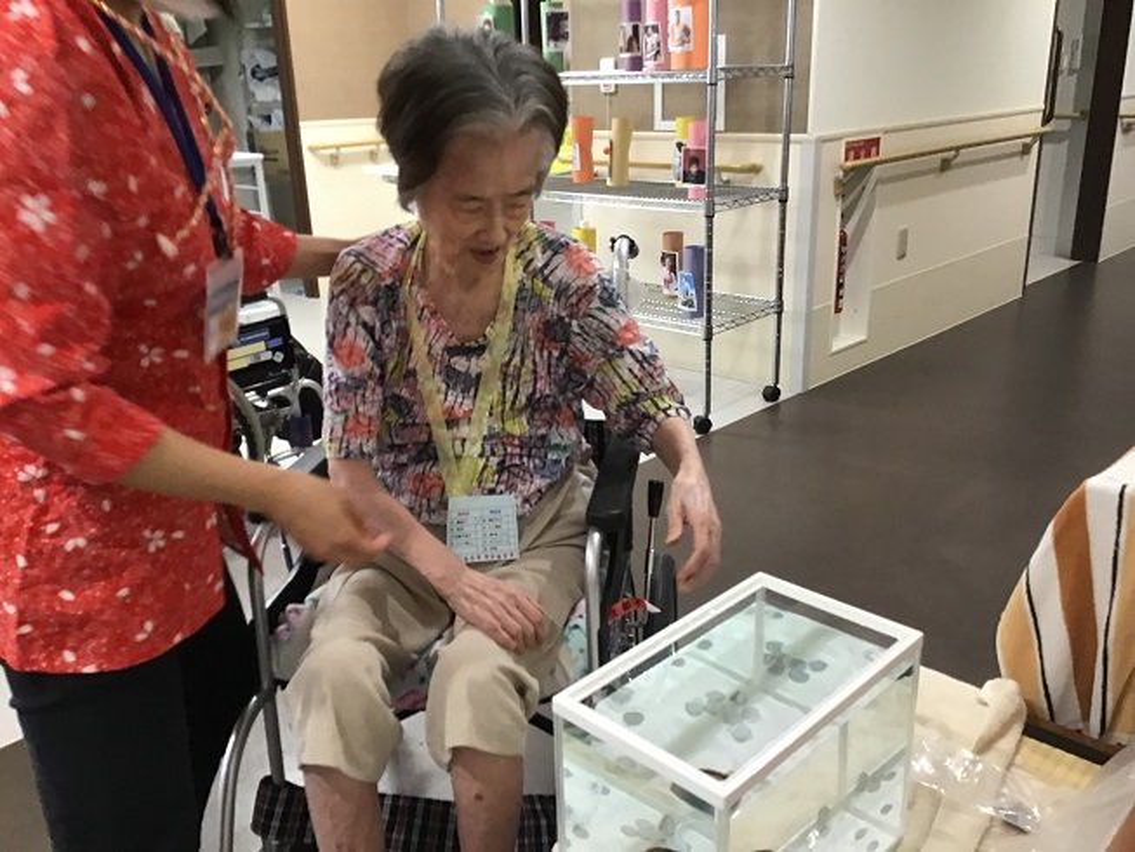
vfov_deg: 45.5
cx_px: 568
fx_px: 1017
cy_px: 426
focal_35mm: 31
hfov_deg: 58.3
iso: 100
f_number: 2.4
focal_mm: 3.3
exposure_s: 1/30
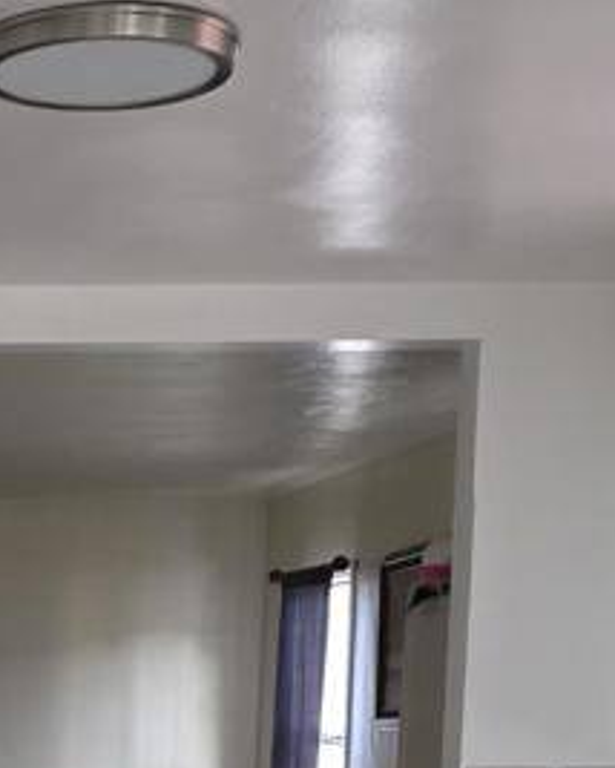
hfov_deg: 17.0
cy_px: 941
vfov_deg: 20.6
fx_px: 1954
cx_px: -144
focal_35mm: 86
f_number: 1.7
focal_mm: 6.3
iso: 1250
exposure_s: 1/120
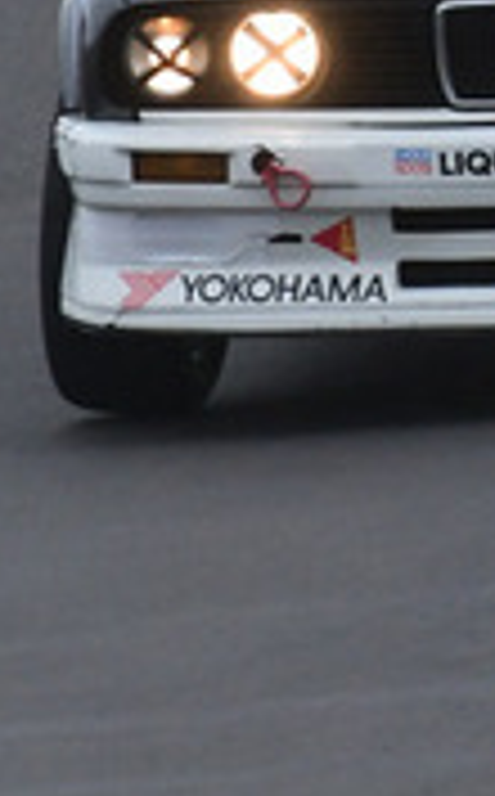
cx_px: 1138
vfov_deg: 0.6
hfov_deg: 0.4
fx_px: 75010
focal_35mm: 3461
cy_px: -391
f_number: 9
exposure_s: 1/640
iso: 1000
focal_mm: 500
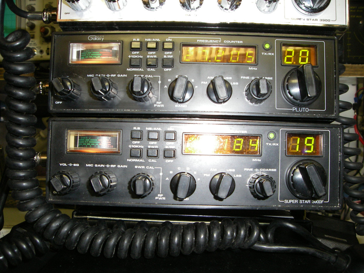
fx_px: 400
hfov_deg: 49.0
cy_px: 136
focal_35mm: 38
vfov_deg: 37.7
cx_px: 182
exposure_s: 1/50
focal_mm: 6.2
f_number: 2.7
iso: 200
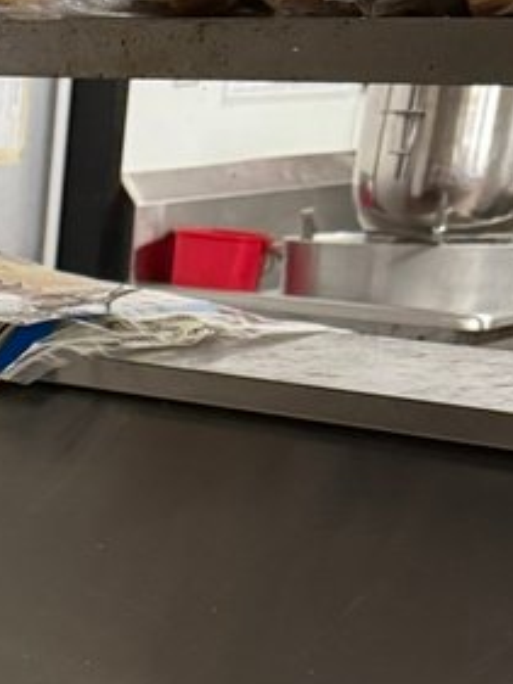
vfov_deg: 17.9
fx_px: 1915
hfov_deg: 13.8
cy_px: 1043
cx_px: -383
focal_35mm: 97
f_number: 1.78
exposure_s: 1/60
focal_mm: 6.76
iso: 500
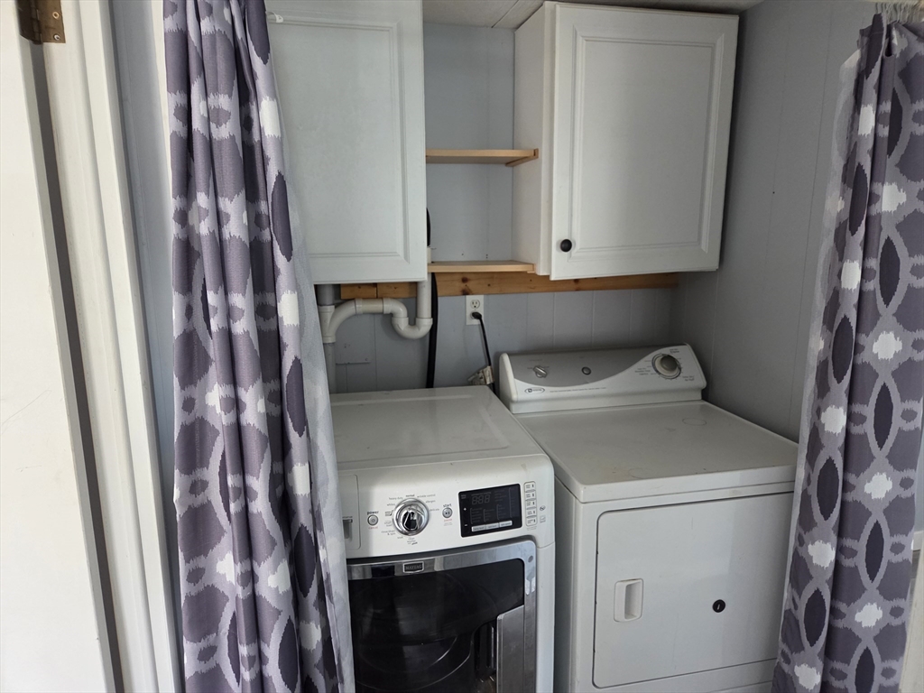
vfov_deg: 58.9
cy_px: 346
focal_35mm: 23
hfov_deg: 73.9
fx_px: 614
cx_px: 462
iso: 800
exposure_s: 1/120
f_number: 1.8
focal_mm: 5.4
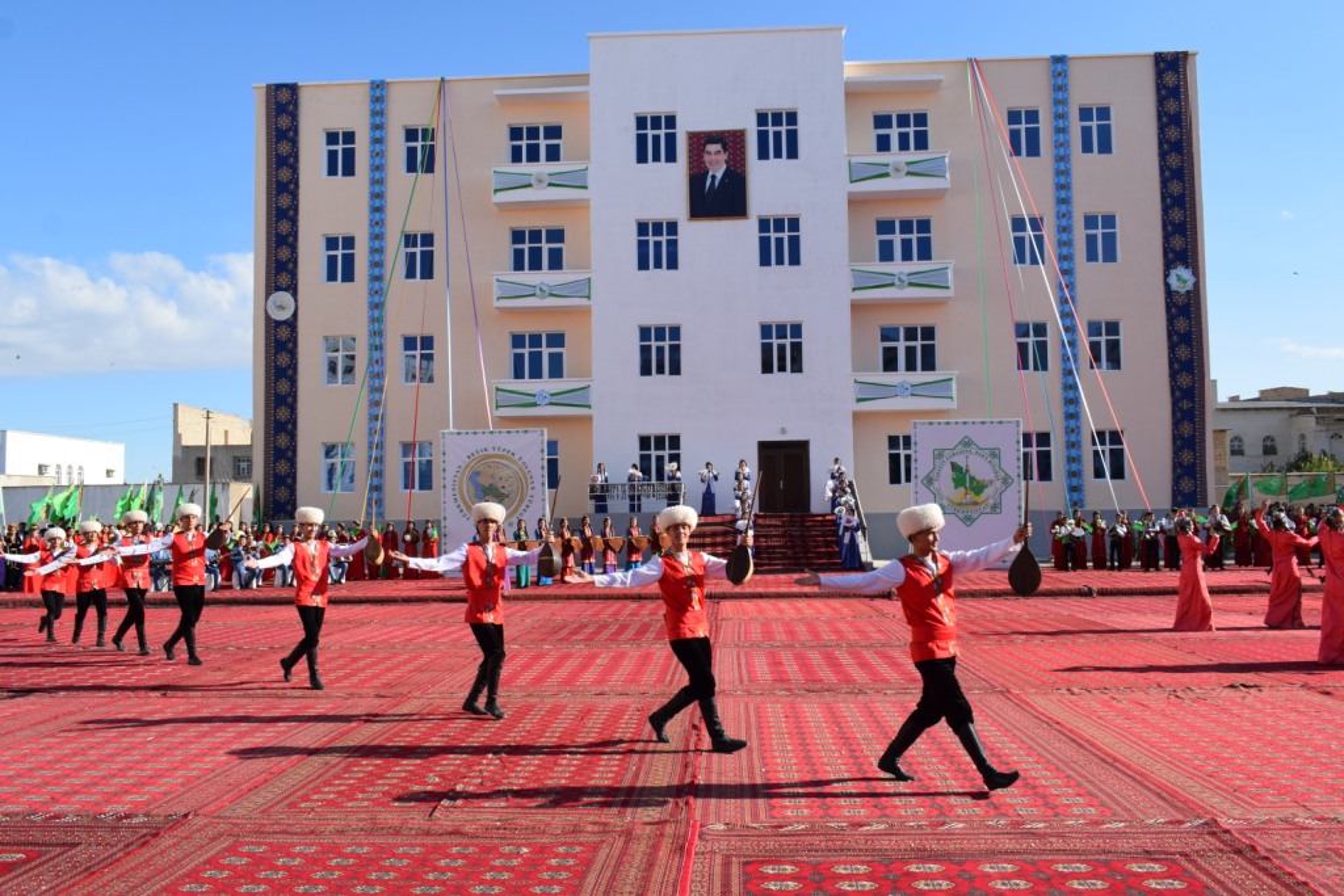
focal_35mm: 30
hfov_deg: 61.9
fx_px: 1120
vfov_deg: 43.6
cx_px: 672
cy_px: 448
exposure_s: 1/320
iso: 200
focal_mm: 20
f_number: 9
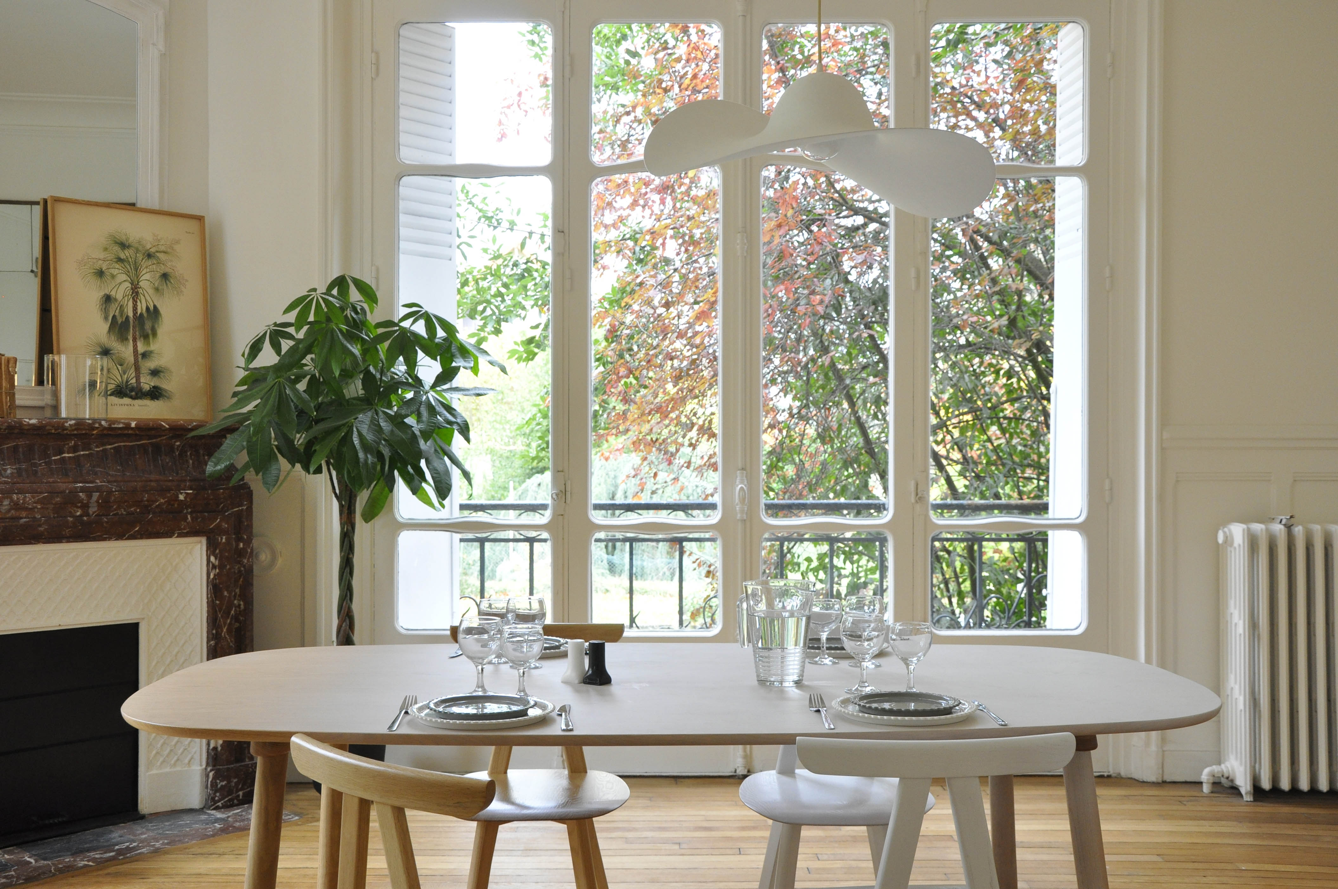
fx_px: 1392
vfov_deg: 35.4
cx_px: 669
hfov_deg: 51.3
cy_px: 444
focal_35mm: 38
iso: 800
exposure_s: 1/30
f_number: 8
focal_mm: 25
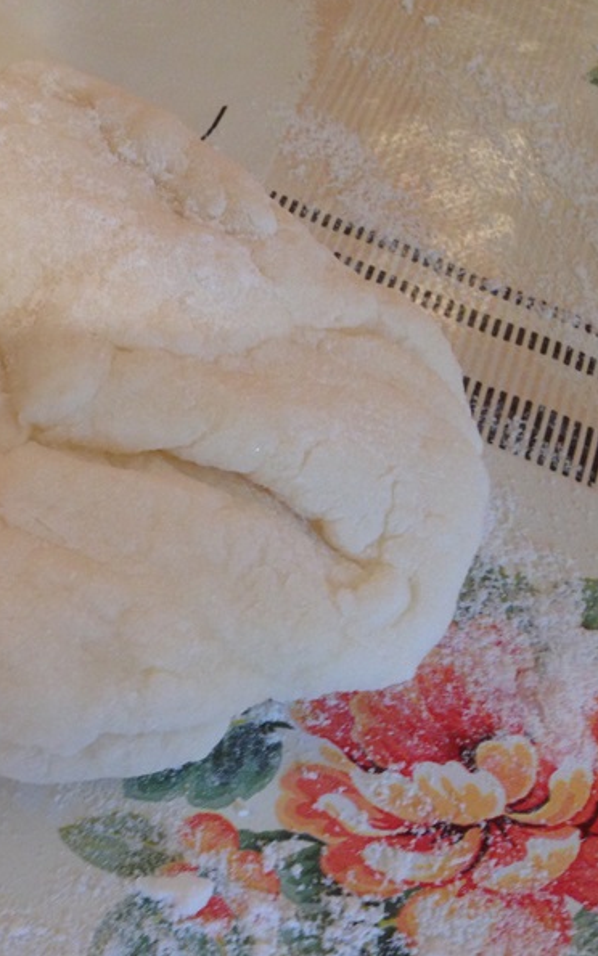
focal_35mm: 47
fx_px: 1225
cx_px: 34
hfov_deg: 26.3
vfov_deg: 42.6
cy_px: 476
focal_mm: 4.13
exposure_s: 1/20
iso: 125
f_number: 2.4
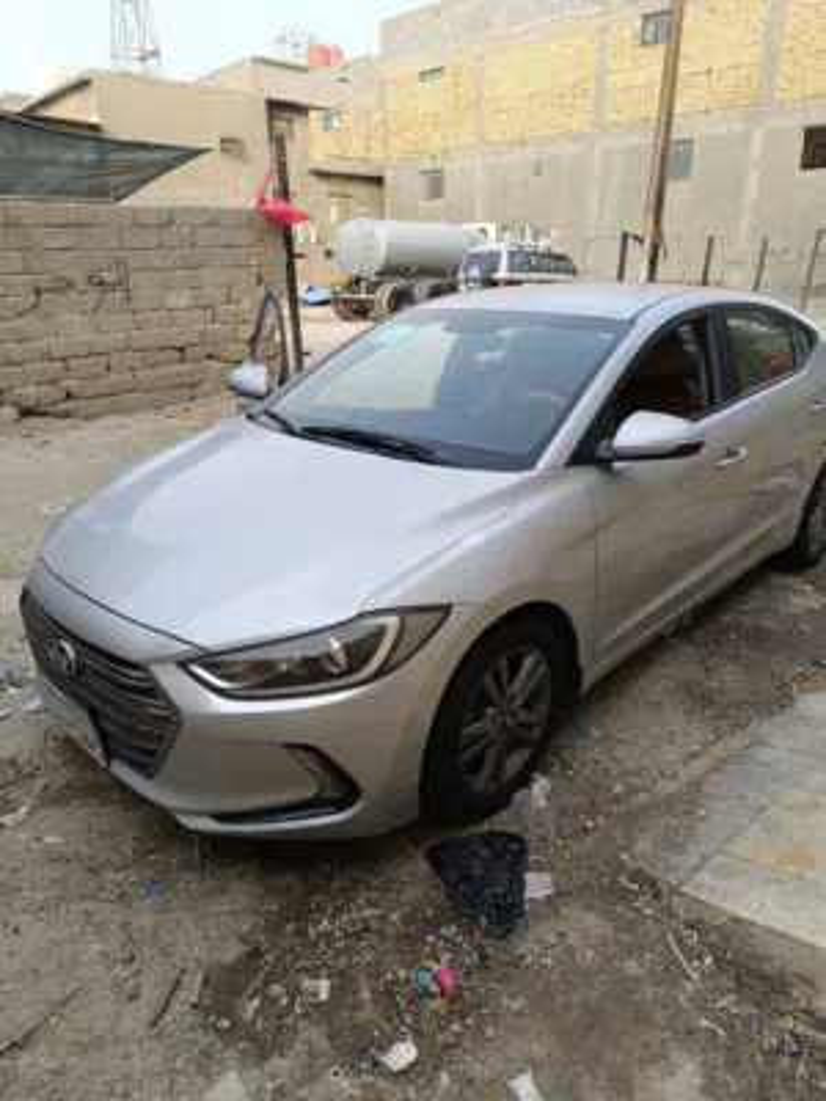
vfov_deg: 71.6
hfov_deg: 56.8
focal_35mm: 24
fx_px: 764
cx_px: 413
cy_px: 550
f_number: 1.65
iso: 50
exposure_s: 1/143
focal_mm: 6.14
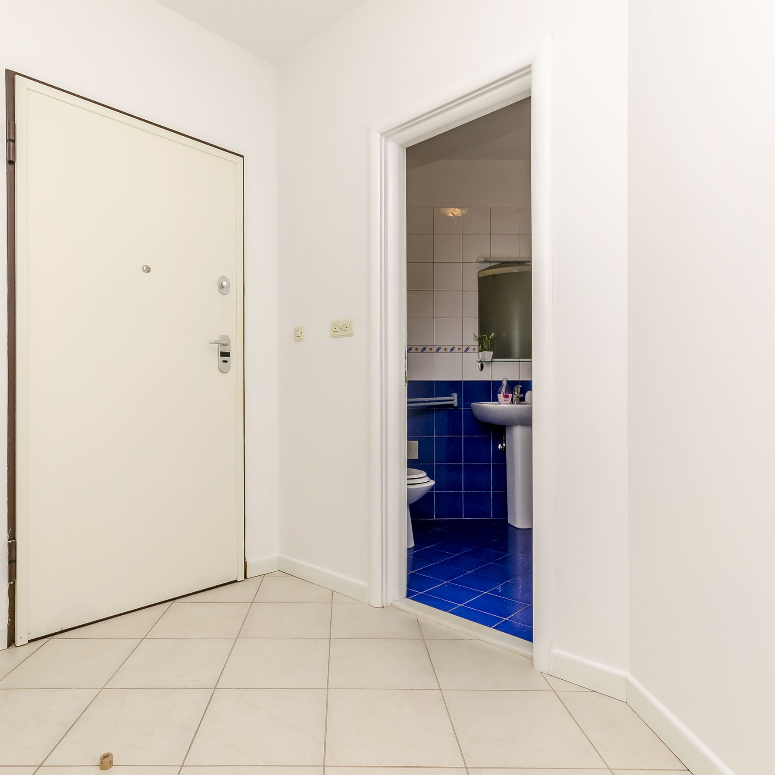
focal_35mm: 20
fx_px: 507
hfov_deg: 74.2
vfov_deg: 74.8
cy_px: 380
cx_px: 319
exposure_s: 1/80
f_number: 10
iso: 250
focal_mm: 10
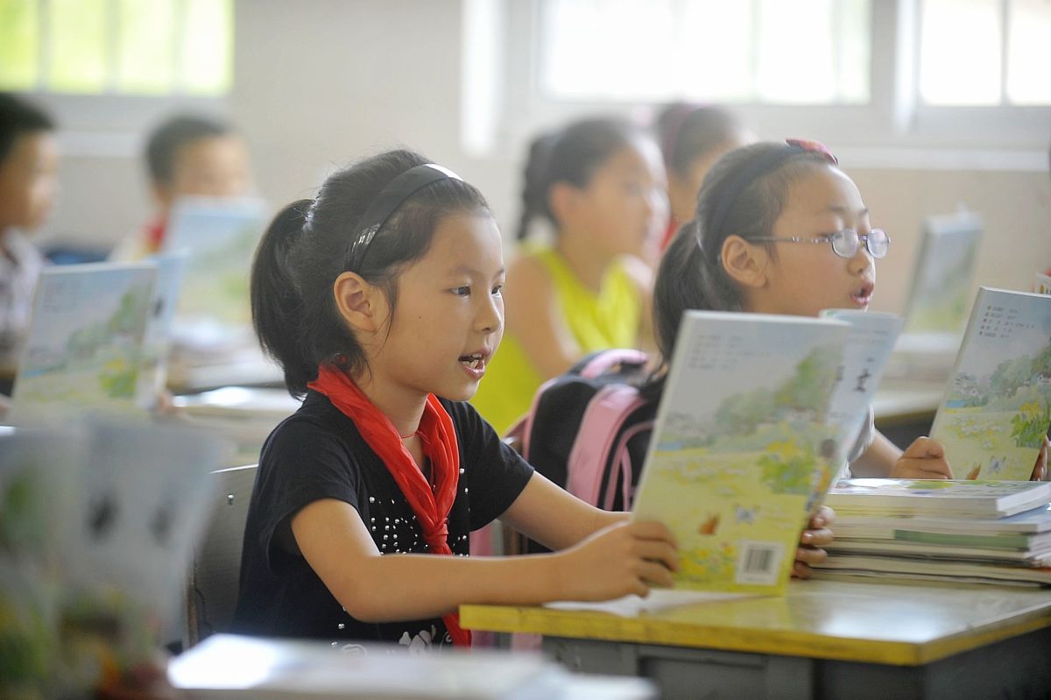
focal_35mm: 135
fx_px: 3939
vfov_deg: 10.2
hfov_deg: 15.2
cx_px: 526
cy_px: 350
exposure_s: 1/125
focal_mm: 135
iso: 400
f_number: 2.8
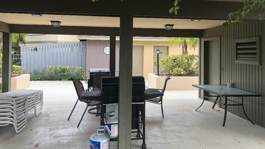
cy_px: 51
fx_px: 218
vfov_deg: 37.4
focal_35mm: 31
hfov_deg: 62.6
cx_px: 134
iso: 20
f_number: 1.8
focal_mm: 4
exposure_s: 1/141
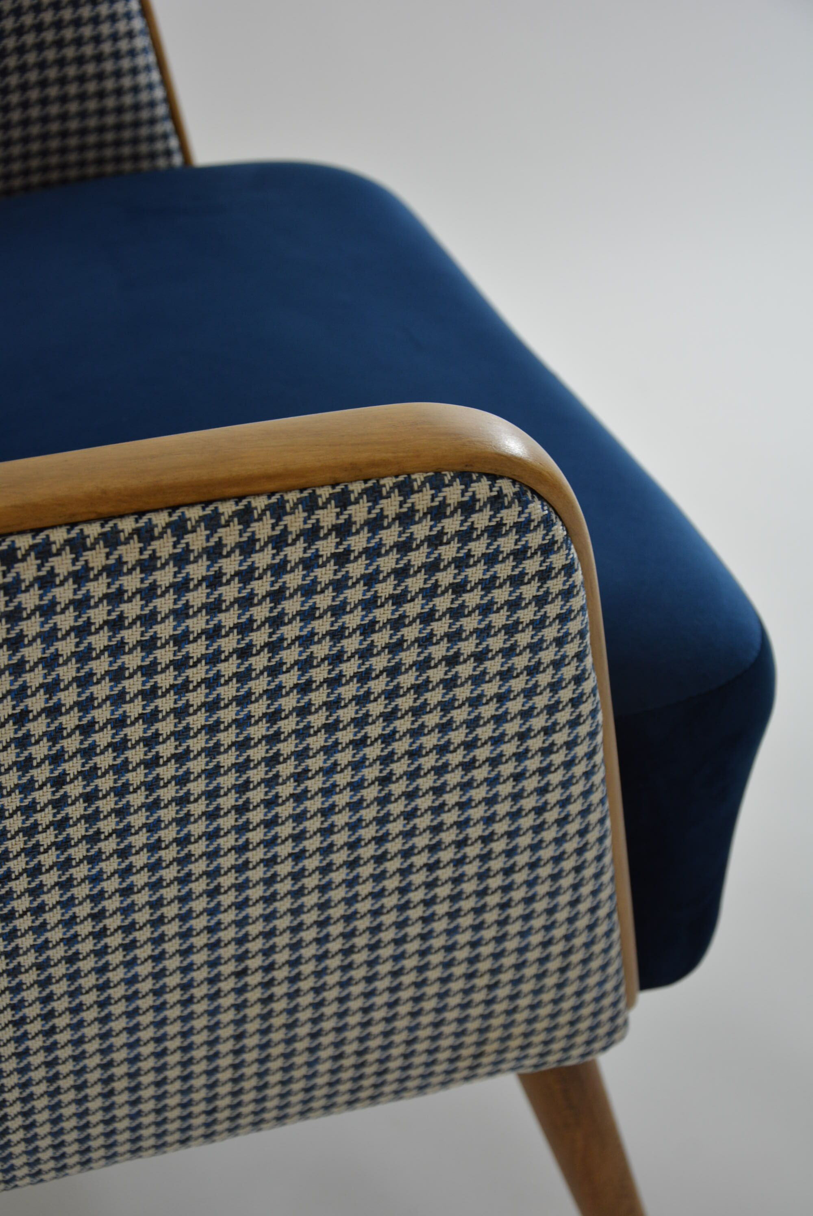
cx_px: 406
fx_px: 2282
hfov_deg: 20.2
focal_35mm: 68
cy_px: 608
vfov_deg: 29.8
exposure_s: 1/100
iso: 400
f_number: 5
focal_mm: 45
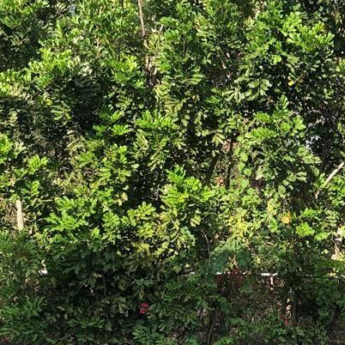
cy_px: 205
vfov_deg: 27.2
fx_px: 710
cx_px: 329
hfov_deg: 26.1
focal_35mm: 63
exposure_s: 1/381
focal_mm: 4
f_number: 1.8
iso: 20
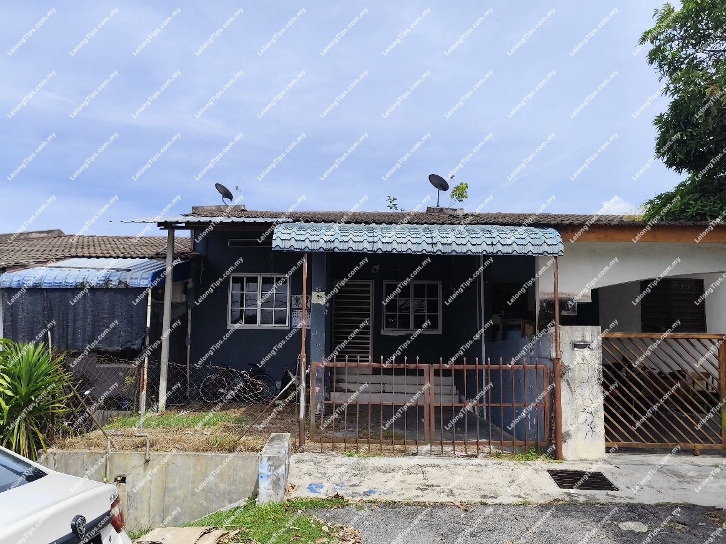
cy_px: 272
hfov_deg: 73.9
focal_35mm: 23
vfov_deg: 58.9
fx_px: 482
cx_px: 363
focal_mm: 6.14
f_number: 1.65
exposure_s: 1/997
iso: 50
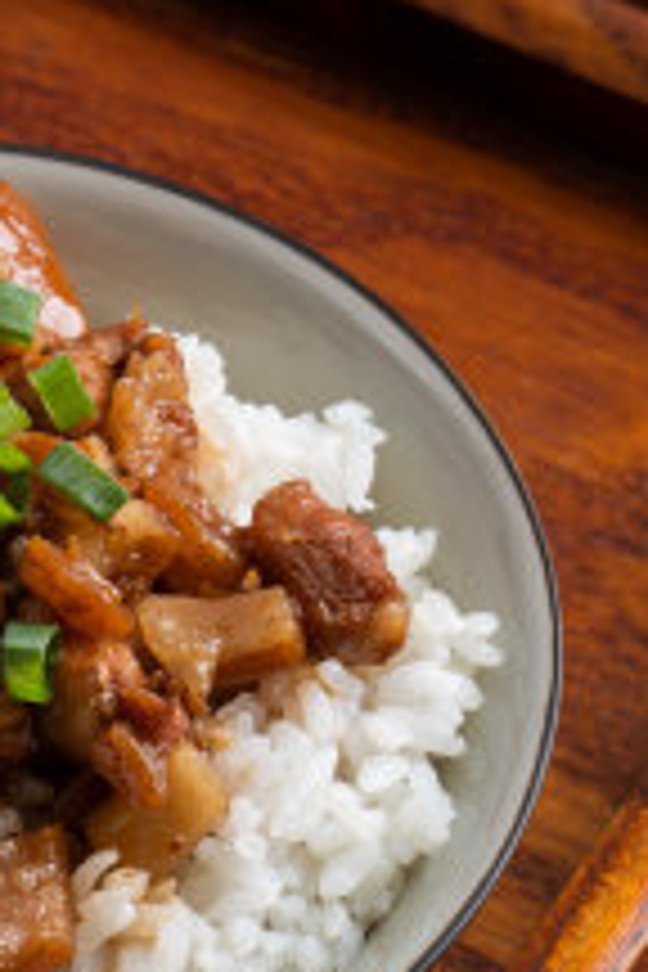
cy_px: 184
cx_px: 72
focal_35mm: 468
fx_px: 12635
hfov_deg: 2.9
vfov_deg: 4.4
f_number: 14
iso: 100
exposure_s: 1/160
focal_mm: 165
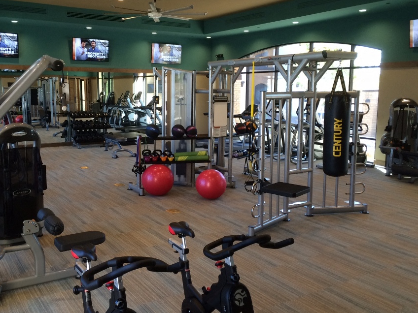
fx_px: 423
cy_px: 142
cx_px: 179
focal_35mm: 35
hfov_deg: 52.4
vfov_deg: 40.7
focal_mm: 4.15
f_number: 2.2
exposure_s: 1/30
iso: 80
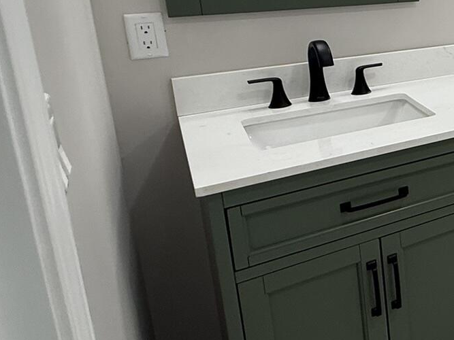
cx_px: 683
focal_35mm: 43
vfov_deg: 32.3
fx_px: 564
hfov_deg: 28.4
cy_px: 48
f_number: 2.2
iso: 125
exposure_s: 1/120
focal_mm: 2.22
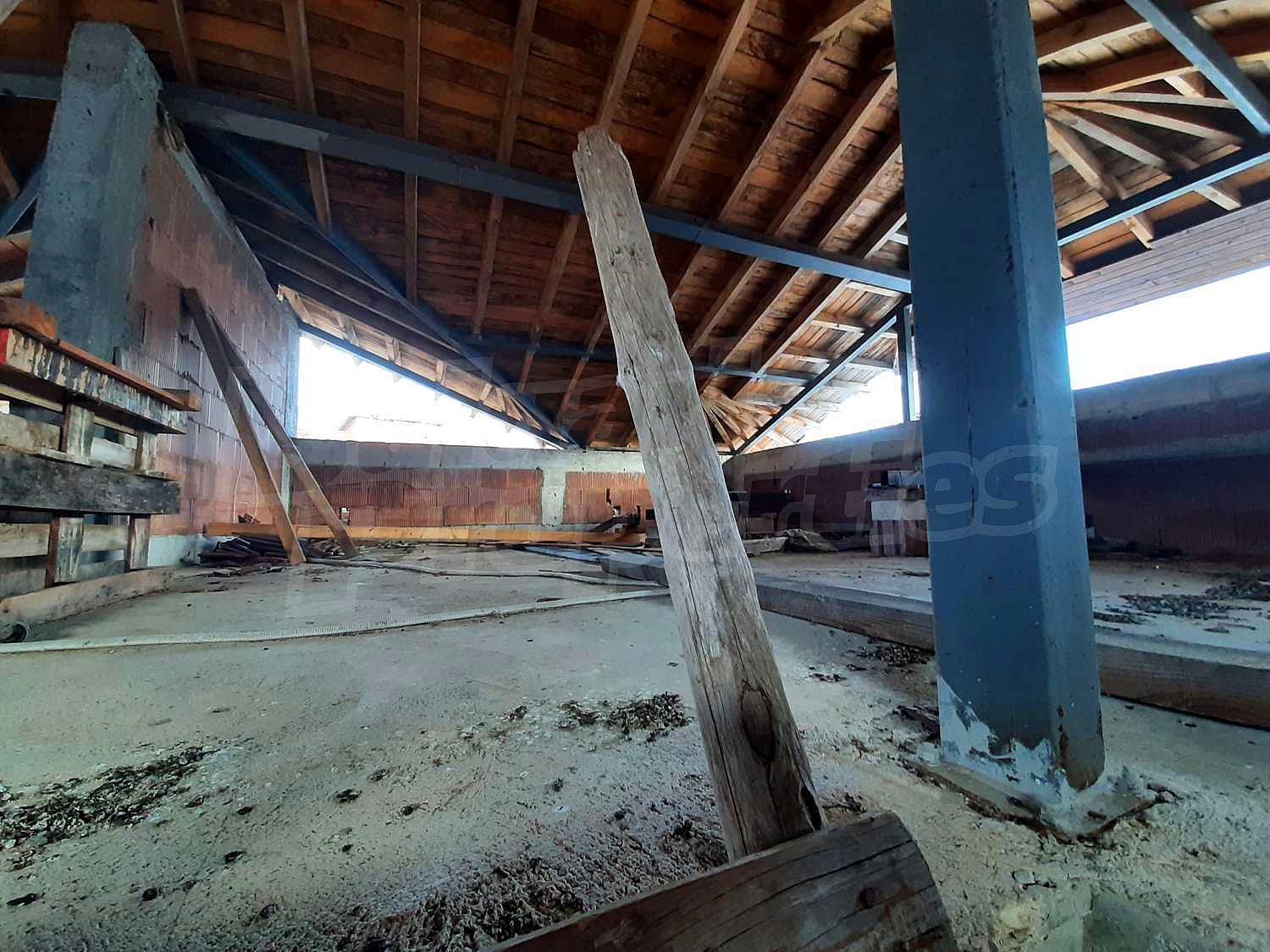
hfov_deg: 106.2
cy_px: 476
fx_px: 477
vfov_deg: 89.9
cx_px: 635
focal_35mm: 13
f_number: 2.2
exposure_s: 1/50
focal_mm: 1.42
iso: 125
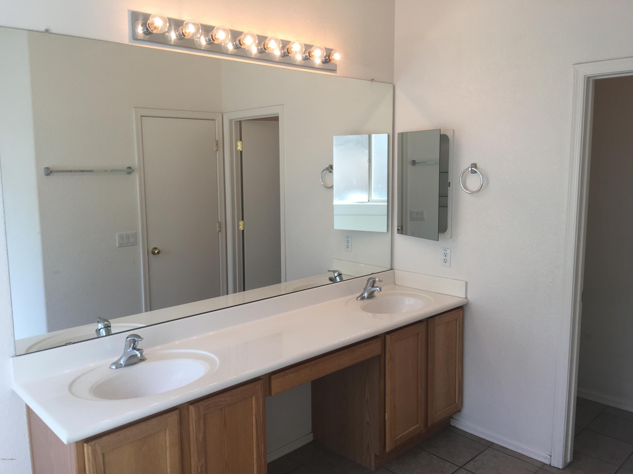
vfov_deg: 48.2
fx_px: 530
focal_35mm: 29
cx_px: 316
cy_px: 237
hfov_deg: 61.7
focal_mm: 4.15
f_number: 2.2
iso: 25
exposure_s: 1/60
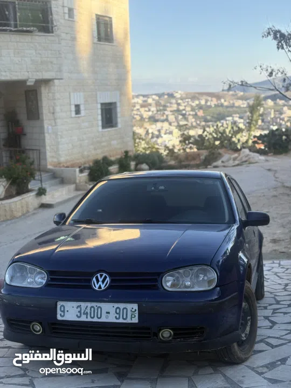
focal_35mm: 52
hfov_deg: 28.0
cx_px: 146
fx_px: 583
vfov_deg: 36.8
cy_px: 194
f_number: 1.6
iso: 32
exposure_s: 1/861
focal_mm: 5.96
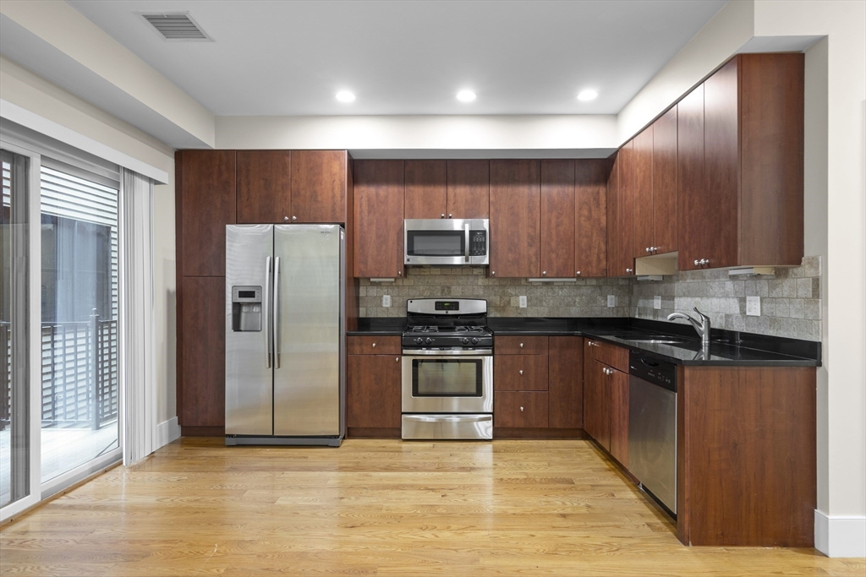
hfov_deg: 86.9
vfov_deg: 64.6
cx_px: 433
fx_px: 457
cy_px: 288
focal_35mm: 19
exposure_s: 1/1.67
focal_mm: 19
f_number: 7.1
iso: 320
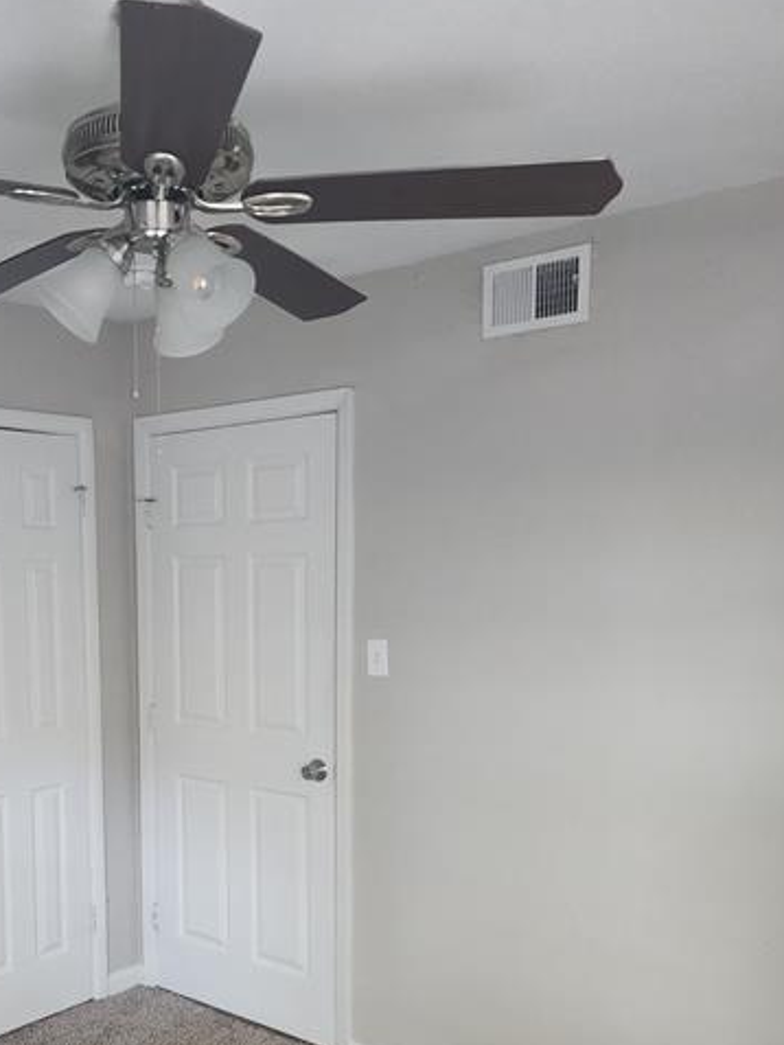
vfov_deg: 49.5
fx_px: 1117
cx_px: 180
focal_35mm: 37
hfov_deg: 37.6
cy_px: 675
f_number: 1.8
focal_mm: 6.4
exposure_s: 1/60
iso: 800
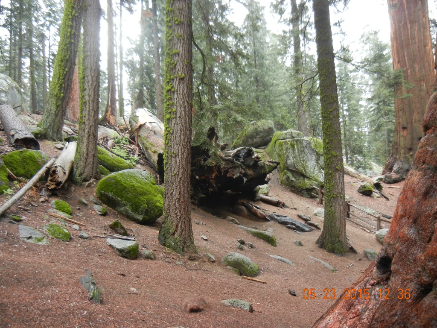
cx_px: 218
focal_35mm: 30
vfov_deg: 46.8
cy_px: 164
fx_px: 379
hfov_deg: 60.0
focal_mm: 5.4
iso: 160
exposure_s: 1/94.3
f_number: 3.5
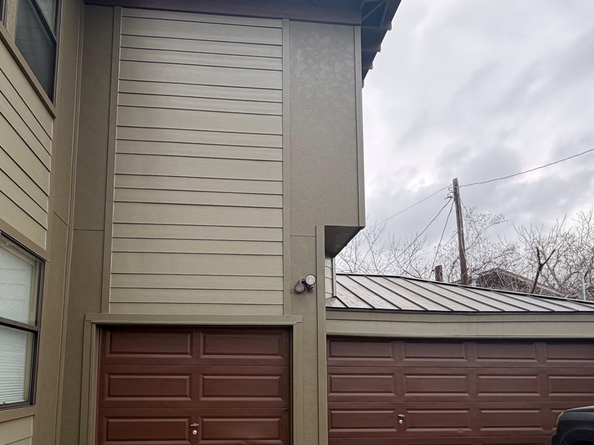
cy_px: 335
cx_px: 262
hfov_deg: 71.3
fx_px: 412
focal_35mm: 24
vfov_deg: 54.1
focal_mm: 2.22
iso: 64
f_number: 2.2
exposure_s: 1/502
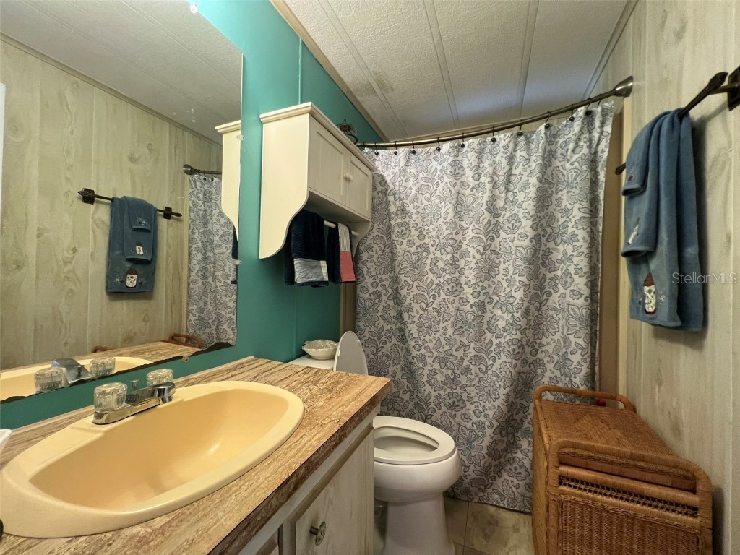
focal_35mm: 13
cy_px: 278
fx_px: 278
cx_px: 370
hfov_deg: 106.2
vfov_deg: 89.9
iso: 320
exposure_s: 1/60
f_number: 1.8
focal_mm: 1.57
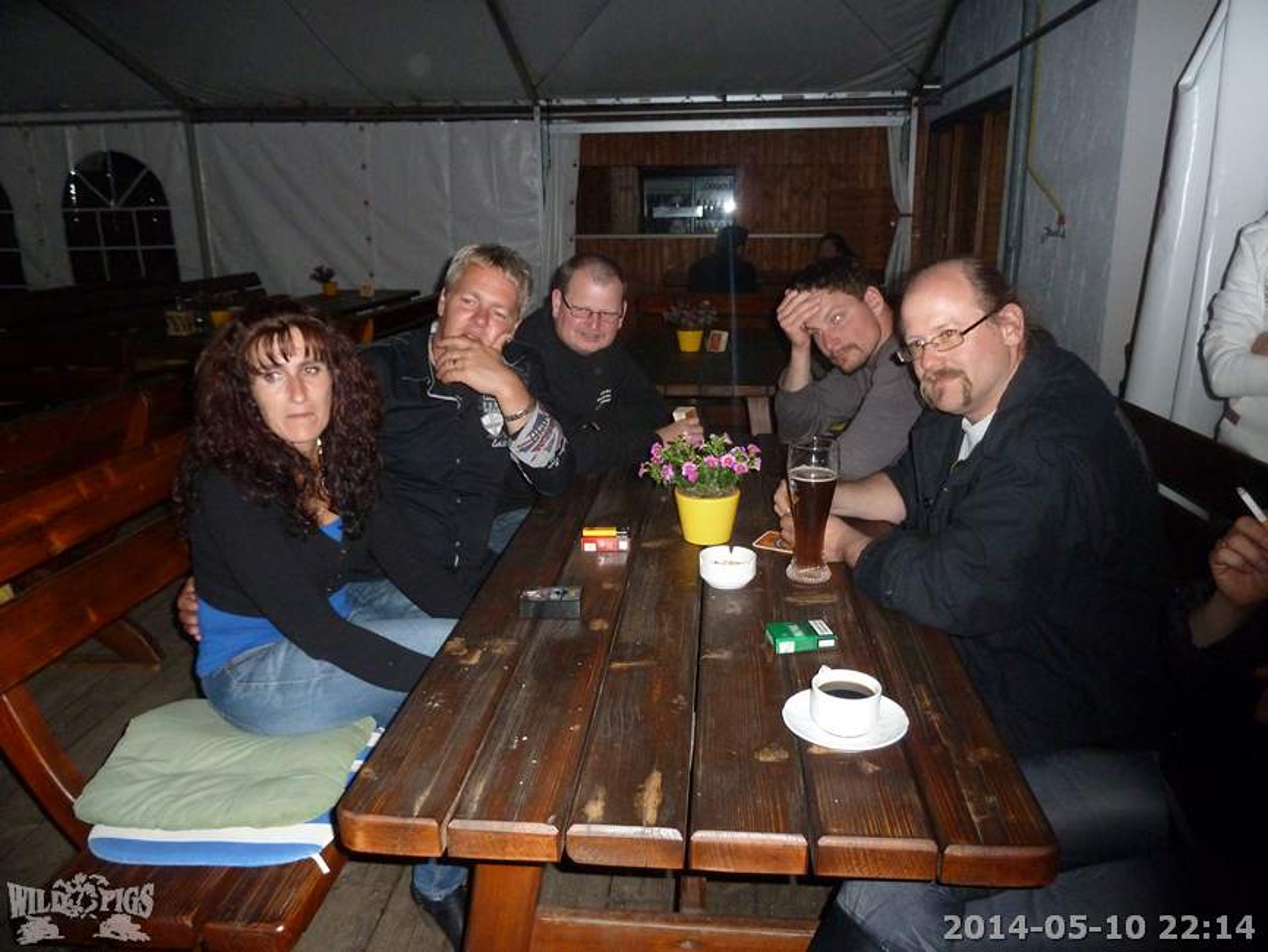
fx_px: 916
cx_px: 634
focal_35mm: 25
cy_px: 476
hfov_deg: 69.4
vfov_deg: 54.9
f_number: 3.3
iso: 400
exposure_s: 1/30
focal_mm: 4.1
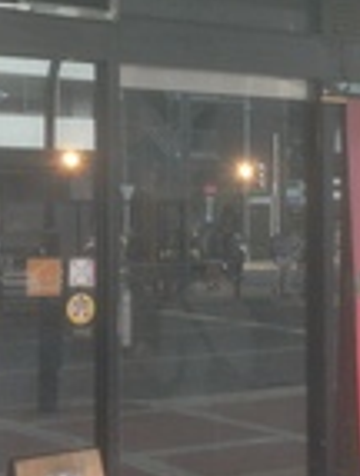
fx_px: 1270
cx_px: 250
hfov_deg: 16.1
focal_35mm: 92
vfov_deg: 21.2
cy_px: 183
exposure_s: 1/120
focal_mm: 4.12
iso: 64
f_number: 2.4
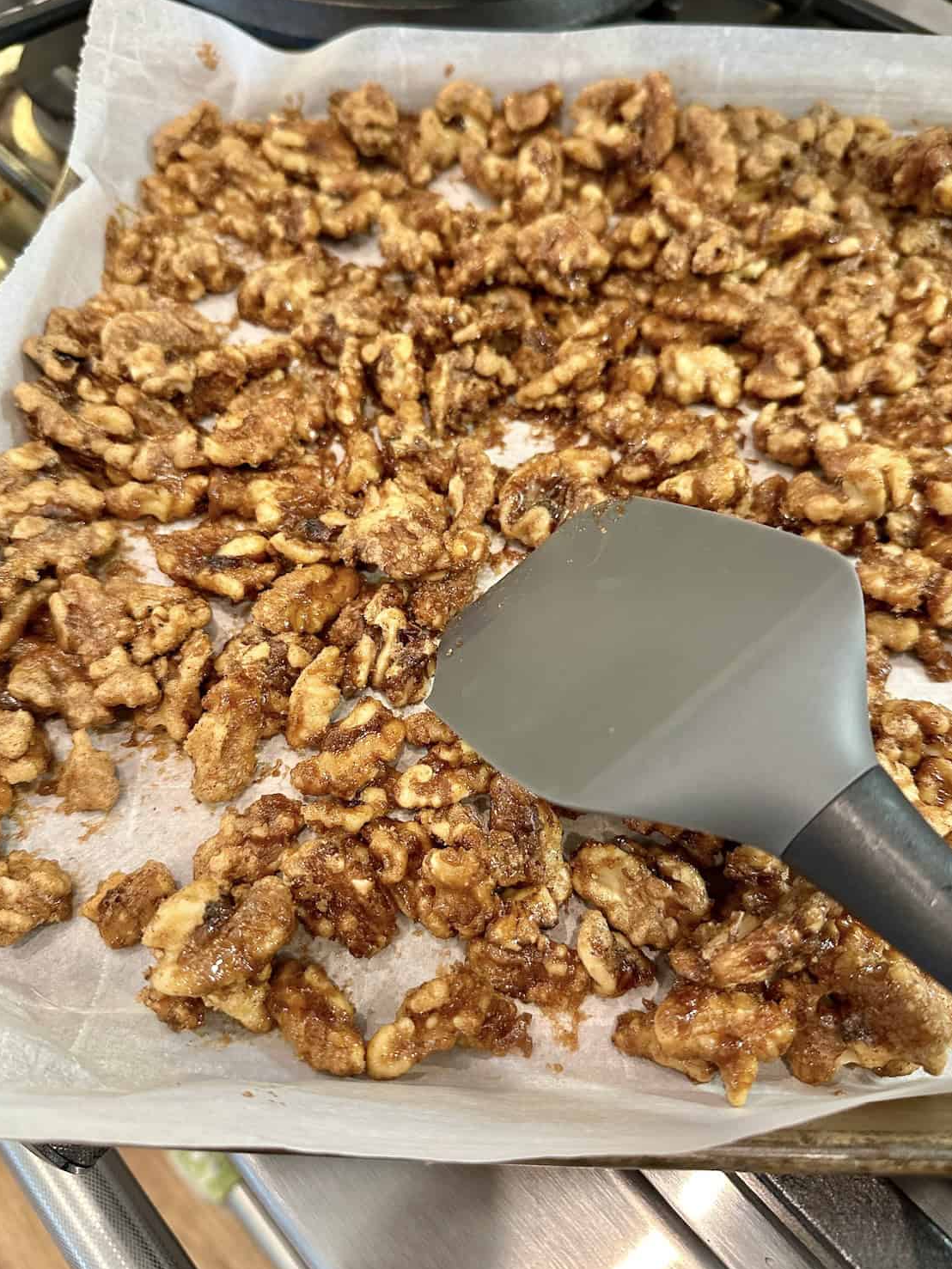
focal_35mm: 26
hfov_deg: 53.1
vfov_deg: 67.3
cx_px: 470
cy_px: 614
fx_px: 953
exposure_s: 1/60
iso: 400
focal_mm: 6.9
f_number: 1.8
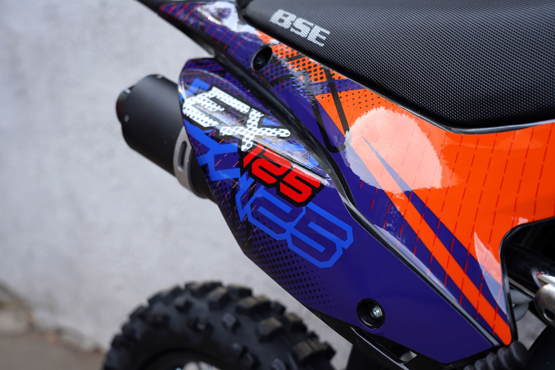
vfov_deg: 25.1
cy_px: 185
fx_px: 832
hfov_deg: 36.9
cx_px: 278
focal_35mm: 54
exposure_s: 1/80
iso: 100
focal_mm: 54
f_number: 4.5
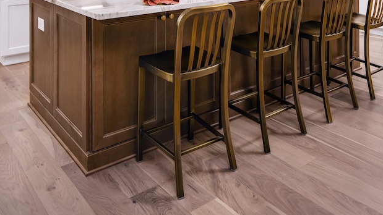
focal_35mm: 37
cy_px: 6
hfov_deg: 53.7
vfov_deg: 30.1
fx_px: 376
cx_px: 226
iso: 200
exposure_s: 1/200
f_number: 10
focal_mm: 19
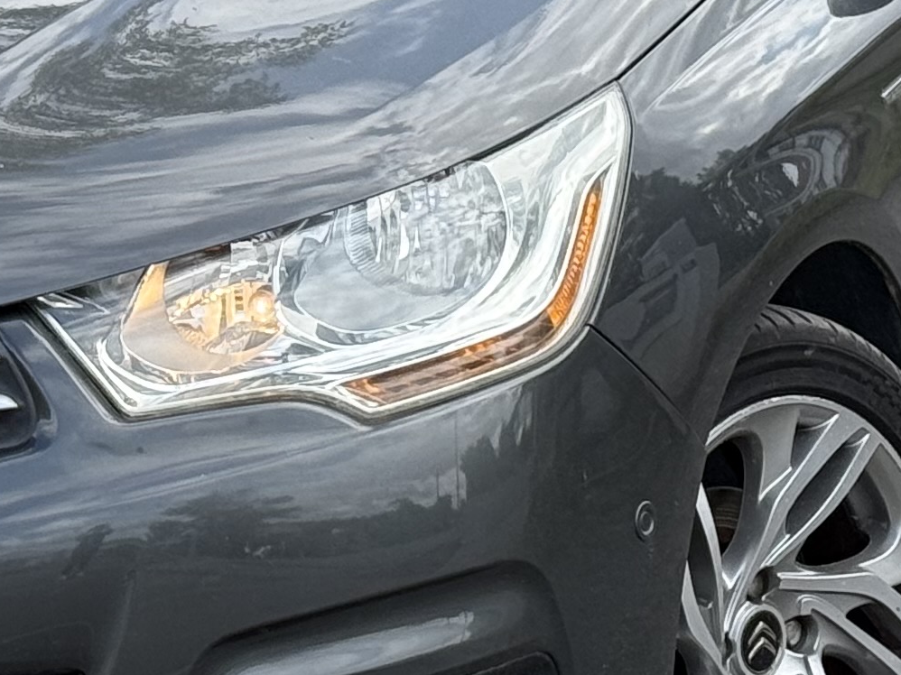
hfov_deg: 10.1
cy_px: -166
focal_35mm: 194
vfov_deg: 7.6
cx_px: -113
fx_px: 5048
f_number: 1.78
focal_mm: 6.76
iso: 80
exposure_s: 1/1931
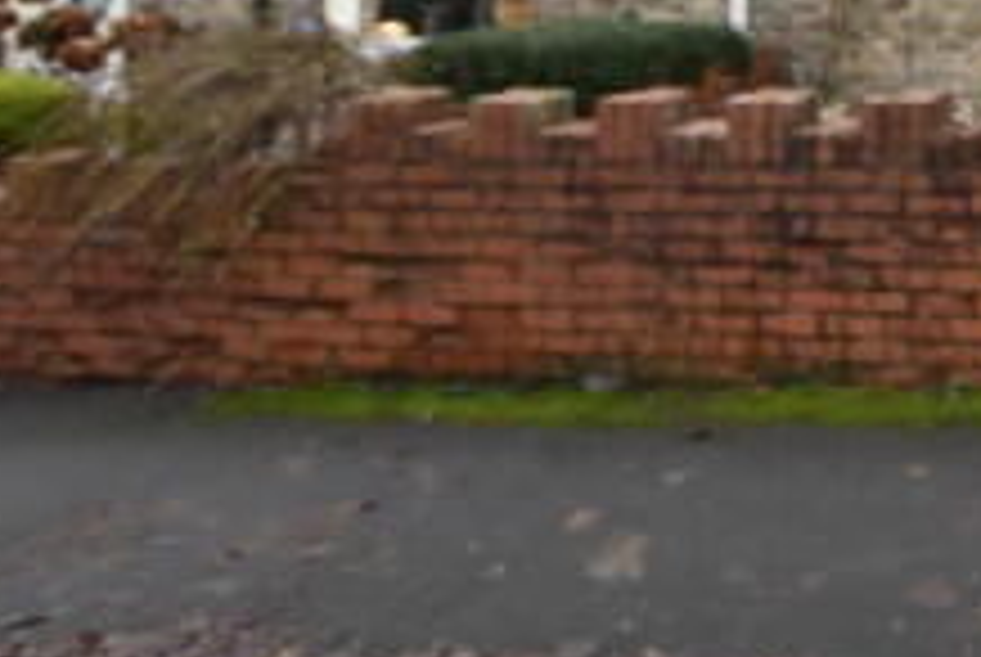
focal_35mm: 45
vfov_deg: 25.5
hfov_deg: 32.2
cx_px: 1294
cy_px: -209
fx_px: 1228
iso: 450
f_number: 5.6
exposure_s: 1/125
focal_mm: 10
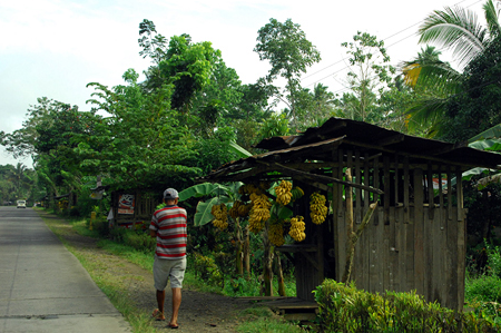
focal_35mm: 52
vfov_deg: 25.9
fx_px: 723
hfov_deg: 37.8
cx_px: 331
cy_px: 188
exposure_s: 1/500
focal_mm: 26
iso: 400
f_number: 6
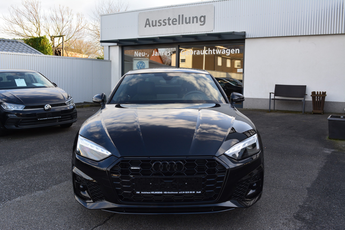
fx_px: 316
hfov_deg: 57.2
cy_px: 115
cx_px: 172
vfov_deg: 40.0
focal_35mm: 33
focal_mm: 22
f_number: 10
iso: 400
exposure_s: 1/60
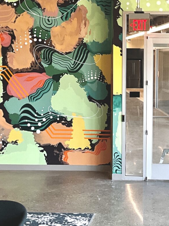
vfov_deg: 28.8
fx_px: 436
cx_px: 161
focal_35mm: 67
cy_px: 75
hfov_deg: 21.3
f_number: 1.8
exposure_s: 1/121
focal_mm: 3
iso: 64
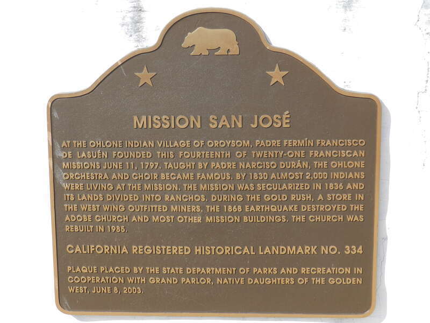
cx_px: 215
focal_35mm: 60
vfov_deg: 24.4
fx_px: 745
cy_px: 162
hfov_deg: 32.2
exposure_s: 1/640
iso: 160
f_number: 4.6
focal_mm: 10.7
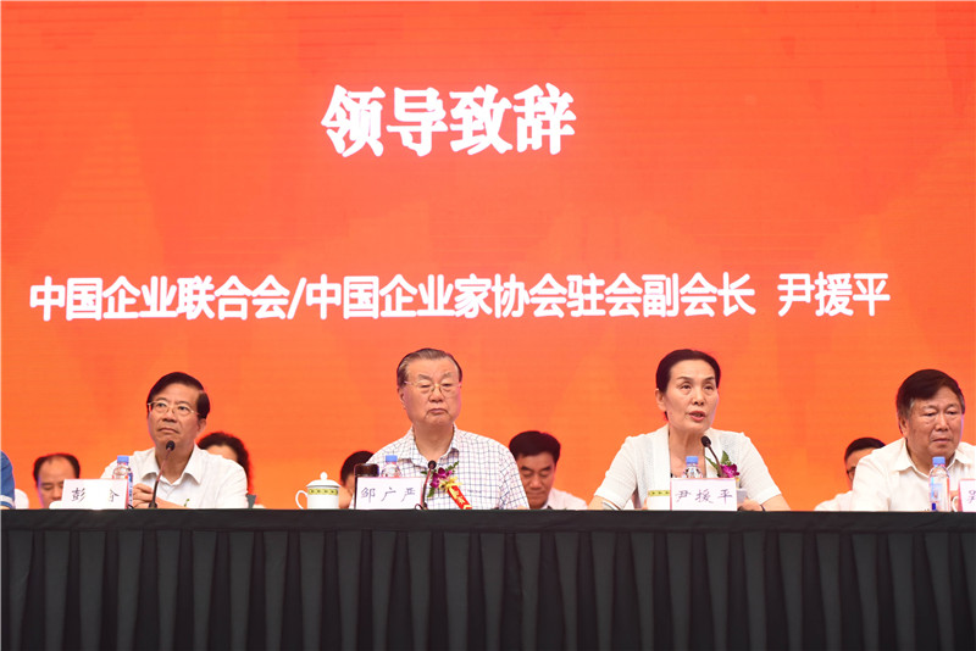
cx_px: 488
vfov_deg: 18.2
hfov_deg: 27.0
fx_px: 2034
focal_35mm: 75
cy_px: 326
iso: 1600
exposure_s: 1/200
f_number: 3.2
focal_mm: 75
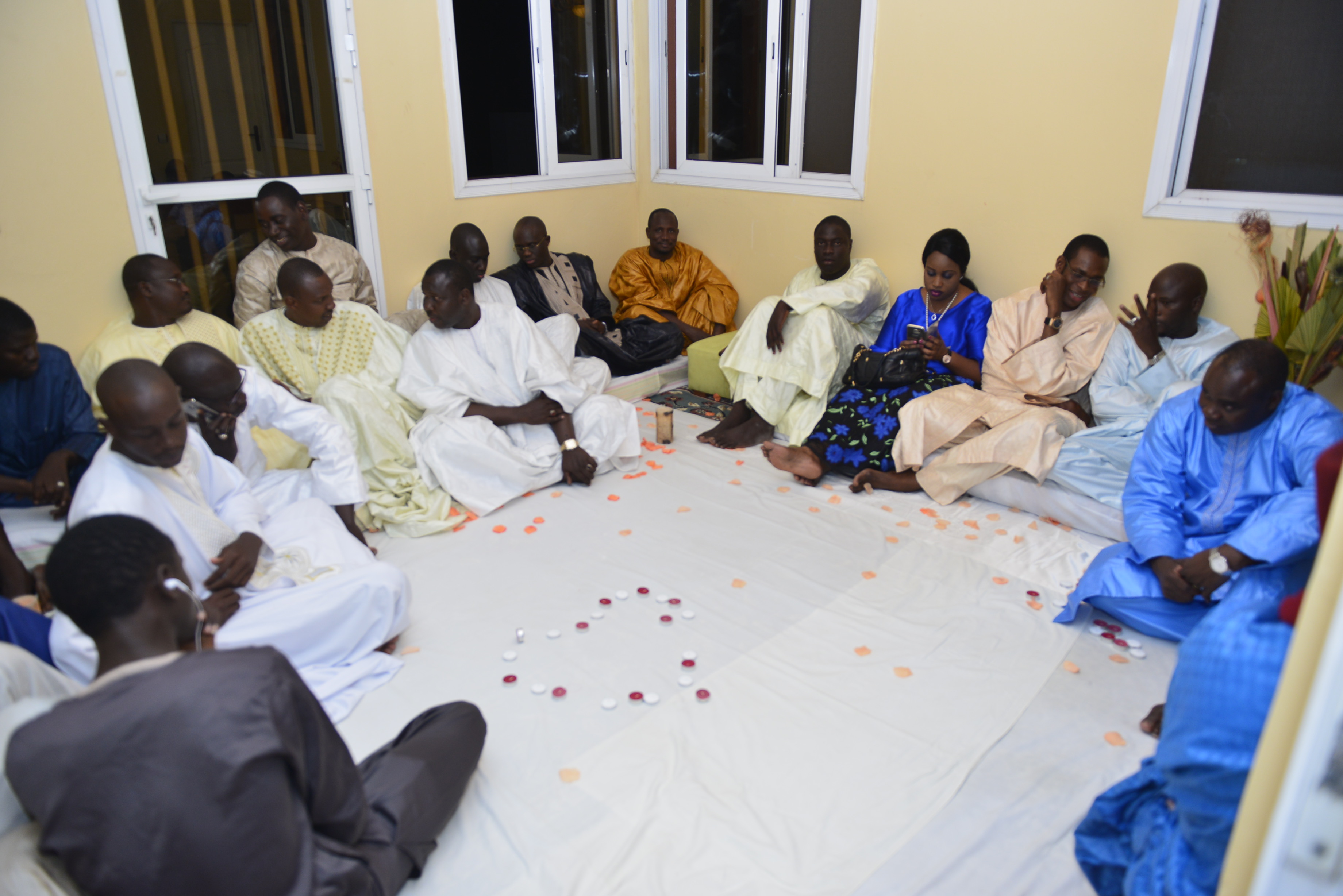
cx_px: 672
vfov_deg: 53.2
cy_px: 448
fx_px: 896
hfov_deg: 73.7
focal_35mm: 24
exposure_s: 1/250
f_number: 2.8
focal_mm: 24
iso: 640
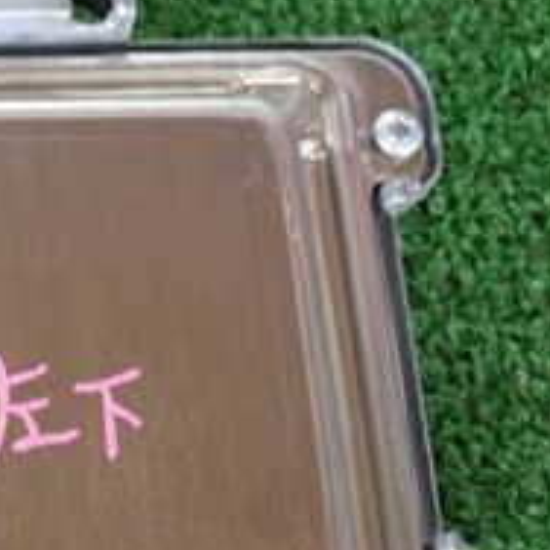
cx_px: -263
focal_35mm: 107
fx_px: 1923
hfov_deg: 15.1
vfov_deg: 16.2
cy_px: 401
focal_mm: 6.83
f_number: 2.7
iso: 250
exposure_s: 1/40
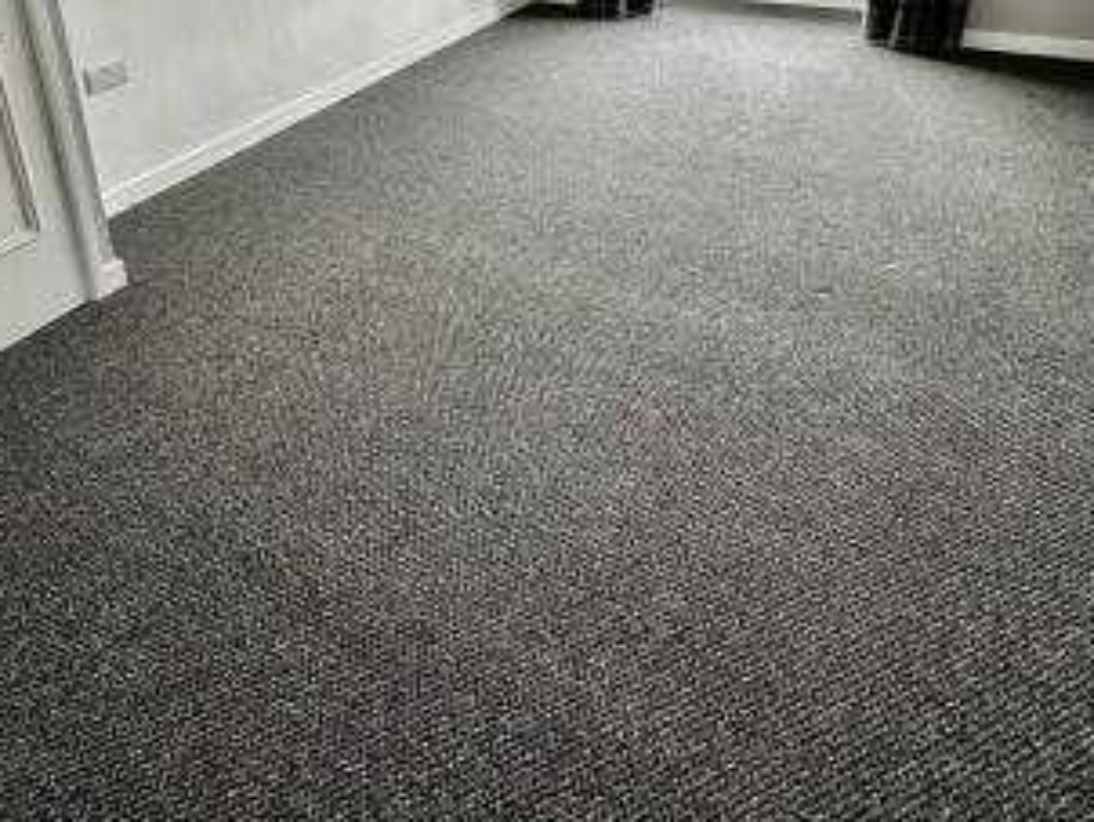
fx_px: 854
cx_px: 455
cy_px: 125
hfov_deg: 64.9
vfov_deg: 47.6
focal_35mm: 27
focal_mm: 2.22
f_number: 2.2
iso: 200
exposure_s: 1/99
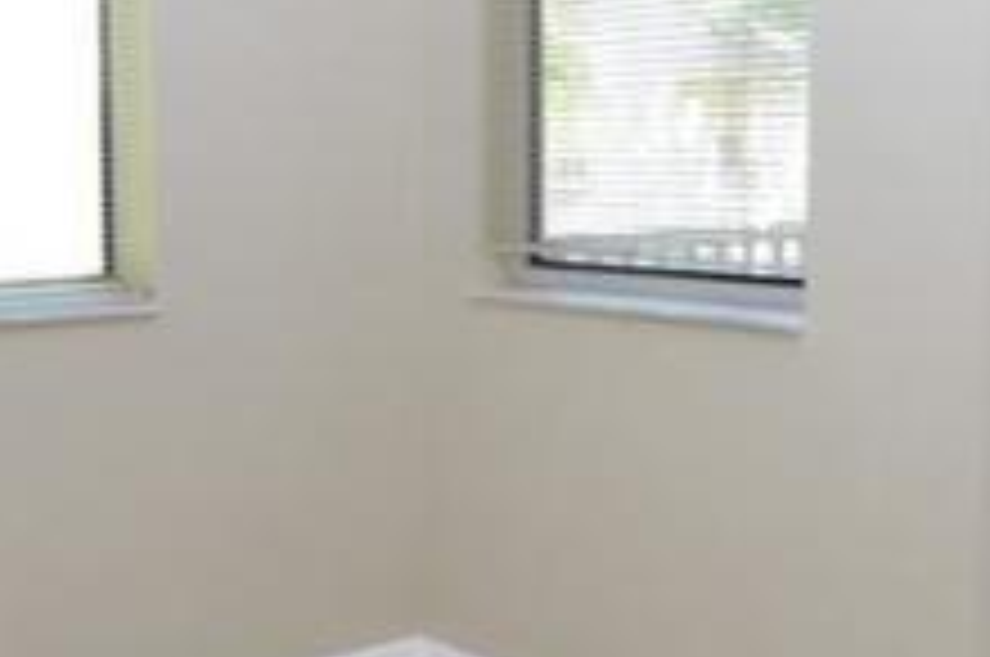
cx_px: 459
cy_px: 261
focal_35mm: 59
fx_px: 1620
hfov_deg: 34.0
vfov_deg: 22.9
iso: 500
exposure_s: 1/60
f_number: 3.8
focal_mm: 12
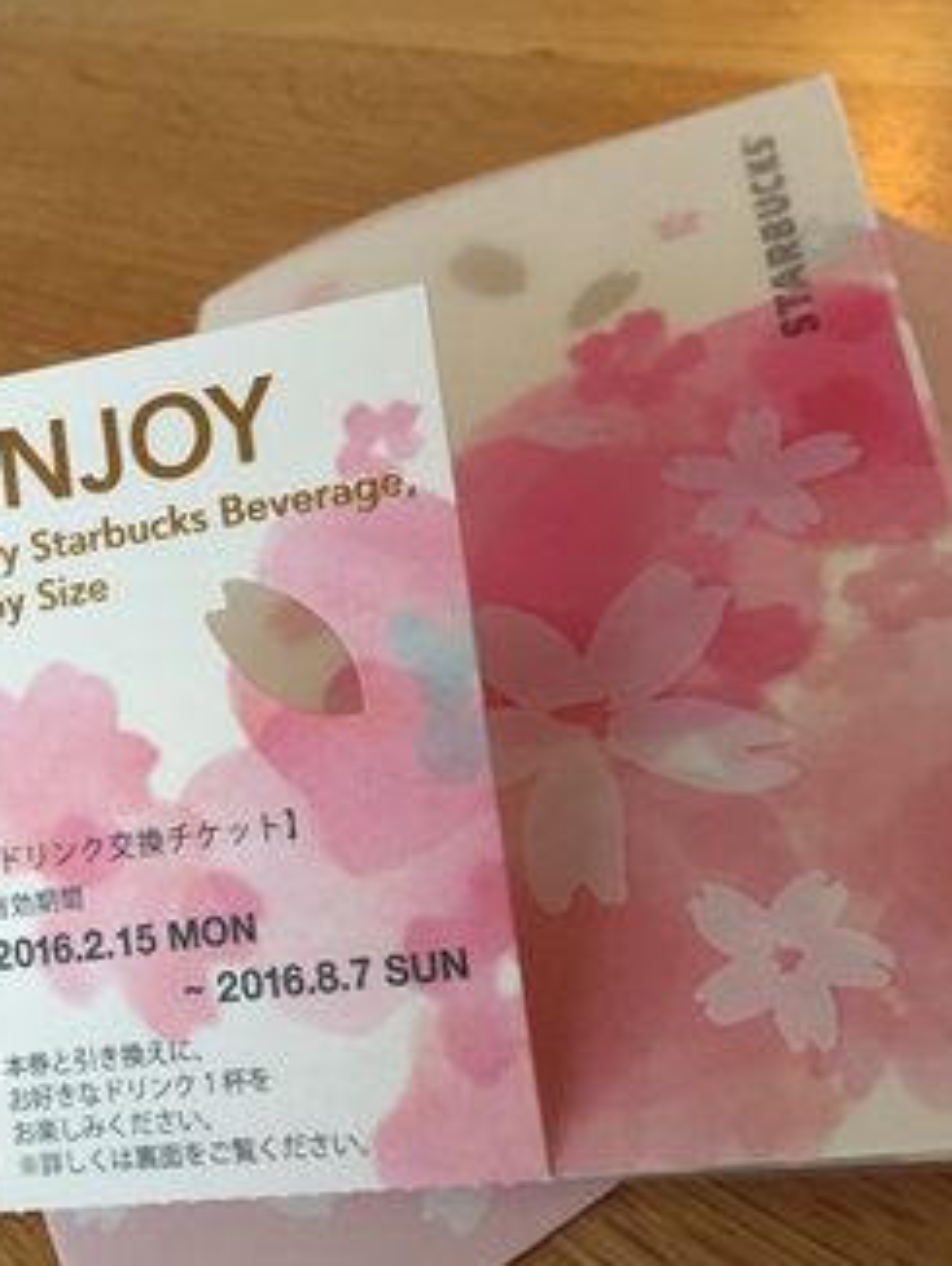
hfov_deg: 44.2
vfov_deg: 56.7
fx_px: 1172
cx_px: 439
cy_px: 695
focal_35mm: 32
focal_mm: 4.15
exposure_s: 1/30
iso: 160
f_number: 2.2
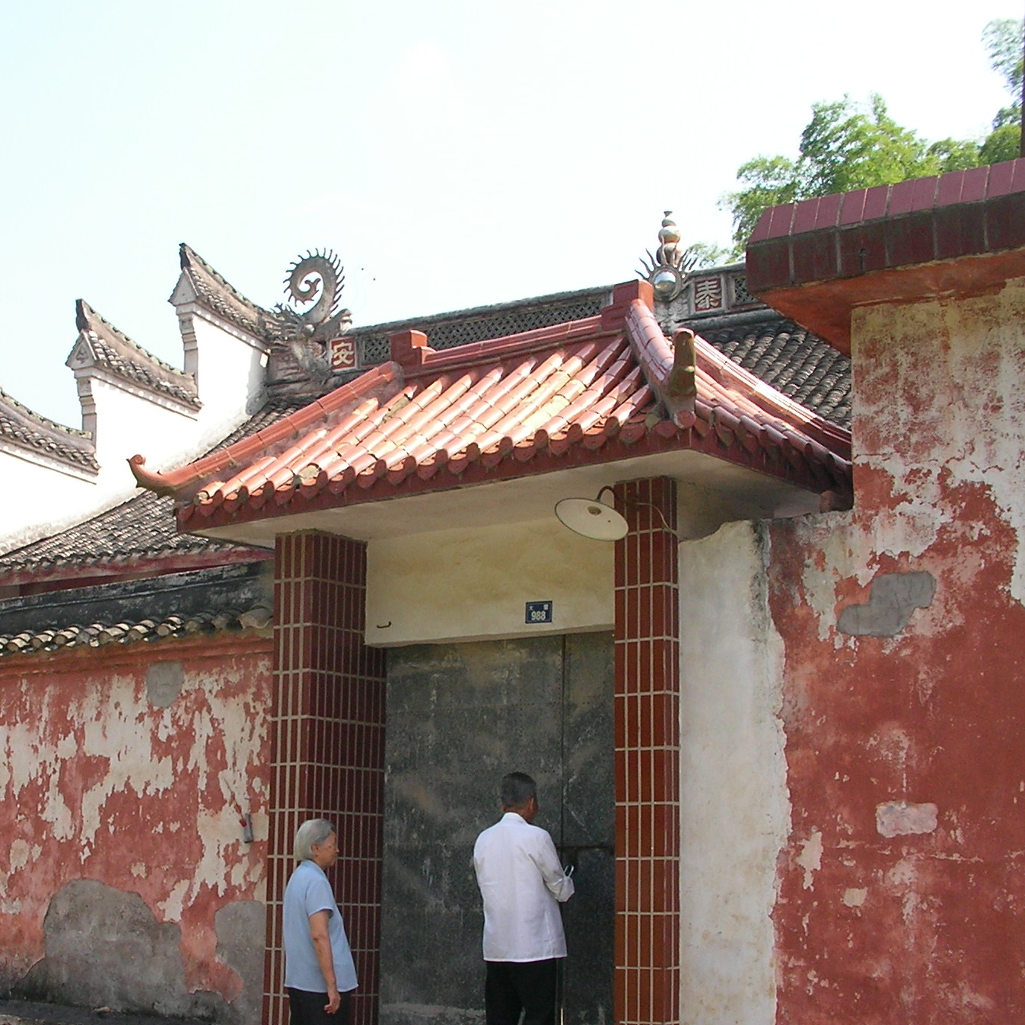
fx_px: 1910
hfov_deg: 29.8
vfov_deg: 30.0
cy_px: 593
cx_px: 344
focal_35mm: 57
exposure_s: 1/450
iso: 71
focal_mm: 5.8
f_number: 3.5
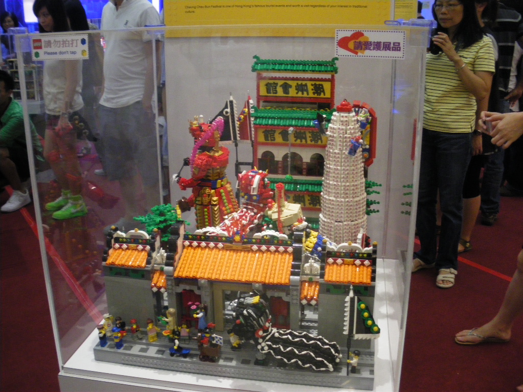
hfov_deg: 51.4
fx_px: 544
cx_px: 262
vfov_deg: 39.7
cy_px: 196
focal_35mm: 36
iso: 400
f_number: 3.5
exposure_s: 1/60
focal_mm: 6.3
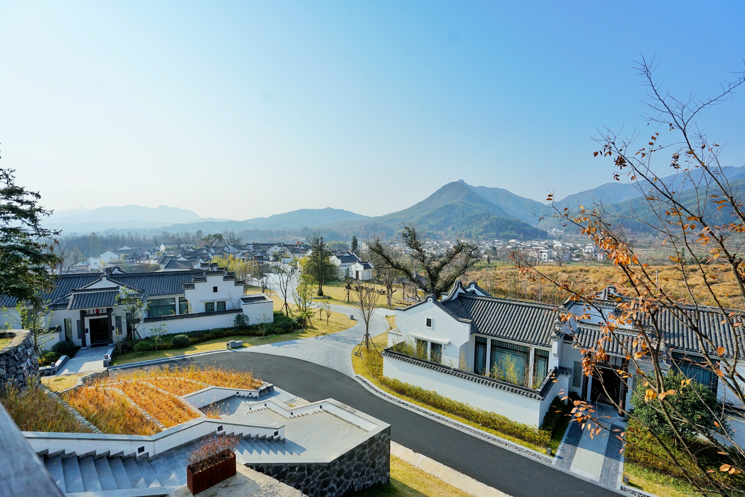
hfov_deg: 96.7
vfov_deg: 73.7
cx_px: 372
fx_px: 331
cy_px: 248
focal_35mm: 16
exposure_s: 1/5000
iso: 500
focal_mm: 16
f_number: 5.6
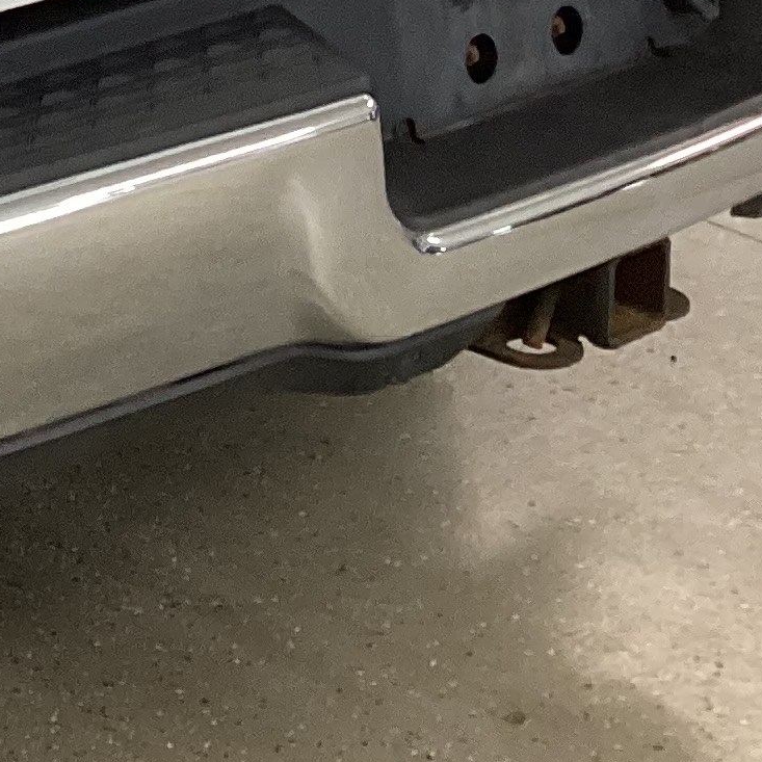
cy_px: -450
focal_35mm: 122
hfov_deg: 13.2
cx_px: -488
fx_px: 3038
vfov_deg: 13.3
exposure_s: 1/60
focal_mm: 3.3
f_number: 2.4
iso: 160
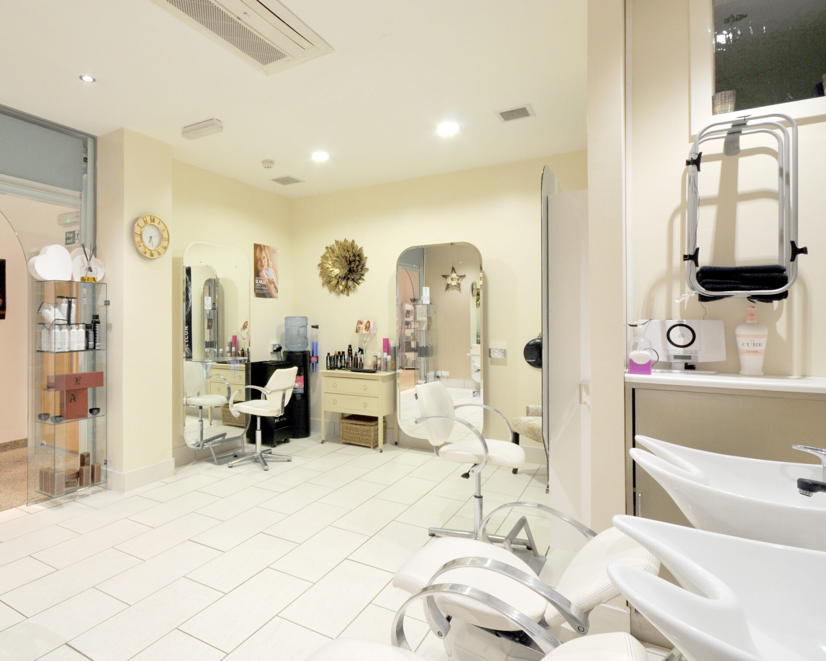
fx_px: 465
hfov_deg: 82.2
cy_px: 308
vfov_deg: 70.8
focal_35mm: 19
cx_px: 328
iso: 400
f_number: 8
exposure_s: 1/13
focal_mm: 10
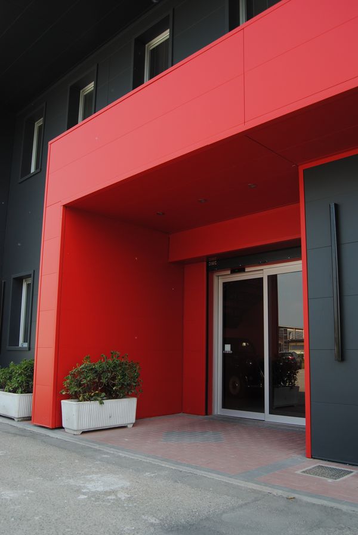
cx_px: 179
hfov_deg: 43.7
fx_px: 446
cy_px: 268
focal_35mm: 30
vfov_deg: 61.9
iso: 100
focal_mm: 20
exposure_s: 1/125
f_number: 5.6
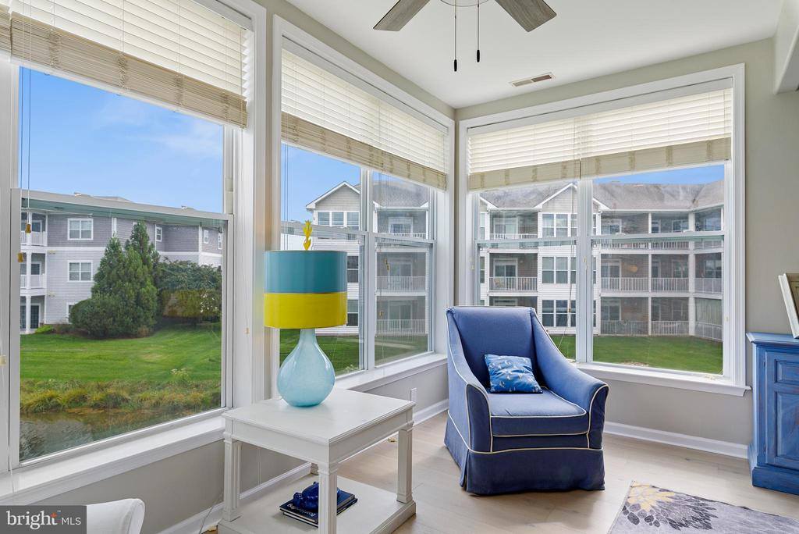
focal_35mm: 20
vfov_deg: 62.0
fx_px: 444
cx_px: 400
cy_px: 267
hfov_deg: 83.9
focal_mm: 20
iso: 200
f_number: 8
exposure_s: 1/60
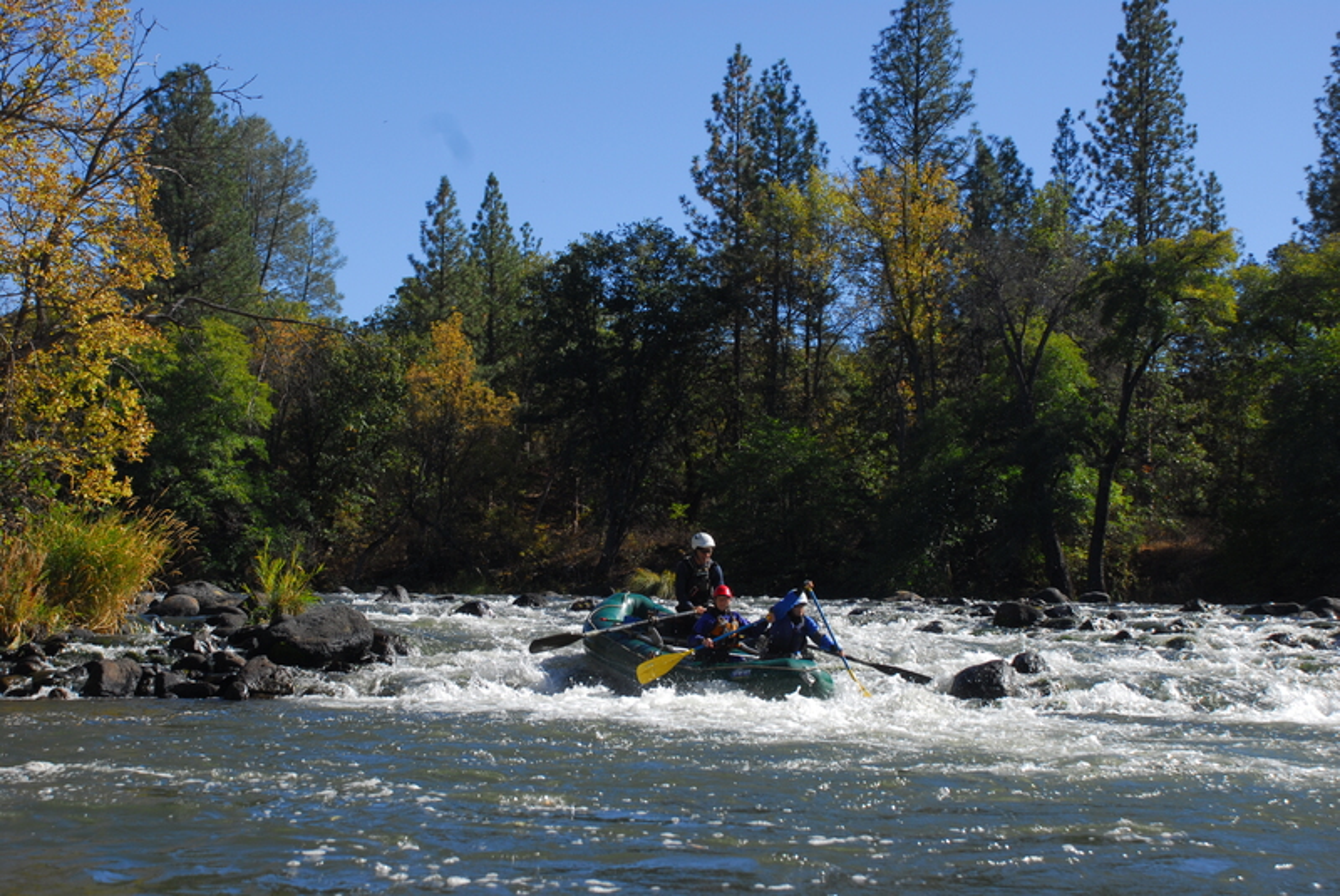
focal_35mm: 60
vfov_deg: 22.7
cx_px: 670
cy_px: 448
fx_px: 2235
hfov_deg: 33.4
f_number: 6.3
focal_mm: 40
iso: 160
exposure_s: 1/400
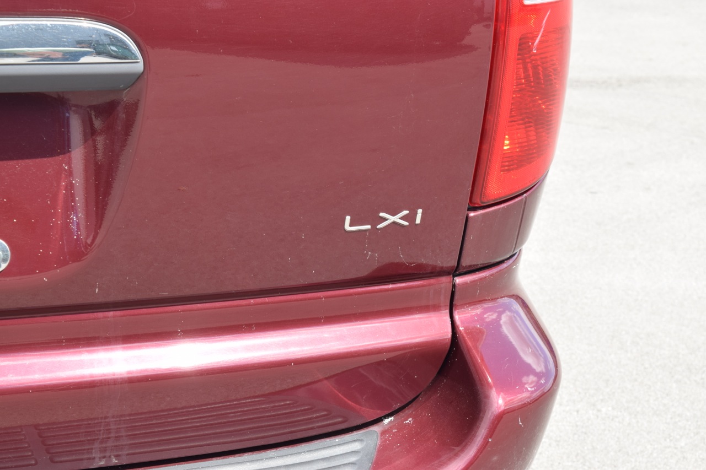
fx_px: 1618
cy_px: 235
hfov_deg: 24.6
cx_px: 353
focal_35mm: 82
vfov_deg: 16.5
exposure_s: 1/125
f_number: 8
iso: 200
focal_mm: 55
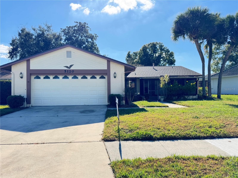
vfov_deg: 56.8
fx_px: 165
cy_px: 89
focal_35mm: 24
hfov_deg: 71.6
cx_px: 119
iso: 80
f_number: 1.78
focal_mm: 6.76
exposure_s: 1/1721
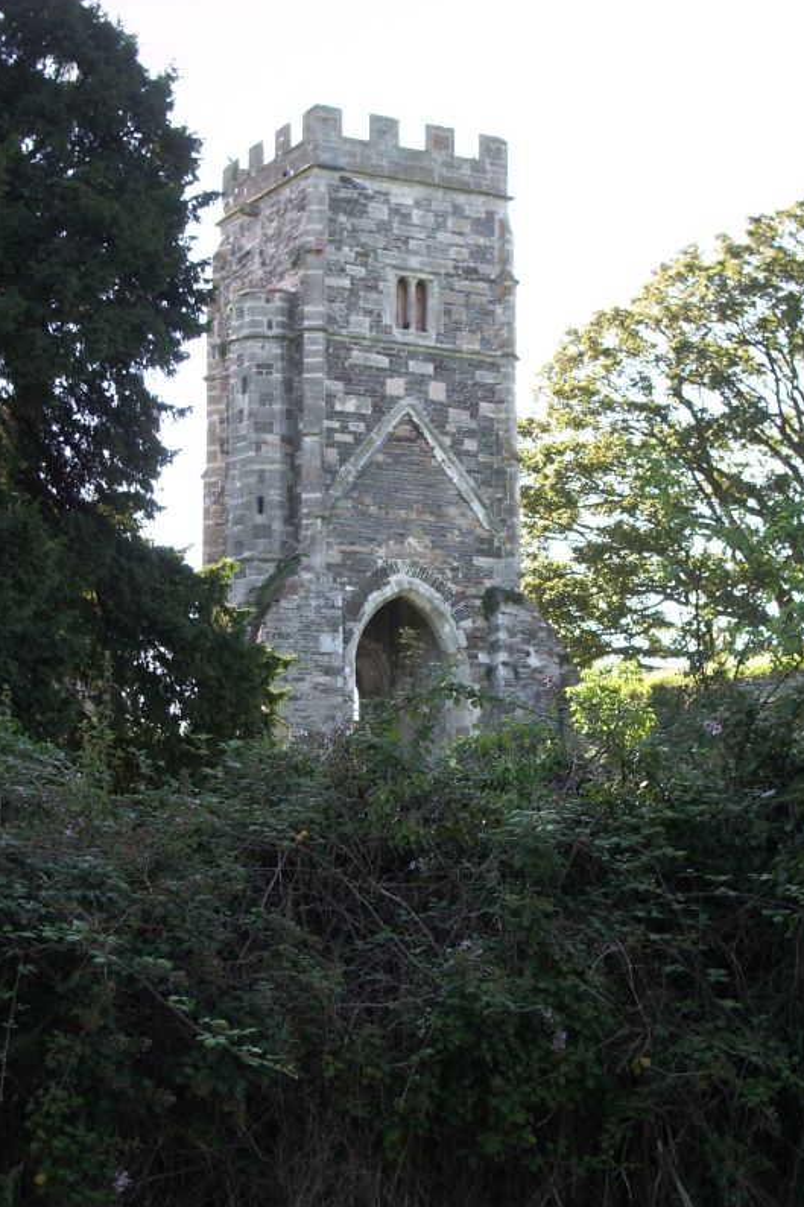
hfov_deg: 20.9
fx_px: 2178
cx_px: 401
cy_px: 602
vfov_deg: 31.0
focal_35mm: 65
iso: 50
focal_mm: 10.2
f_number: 3.5
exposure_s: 1/125
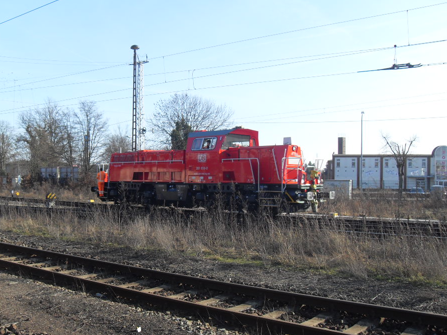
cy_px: 176
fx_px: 504
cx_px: 201
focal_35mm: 39
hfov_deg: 47.8
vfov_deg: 36.8
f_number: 7
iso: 80
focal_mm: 6.3
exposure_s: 1/90
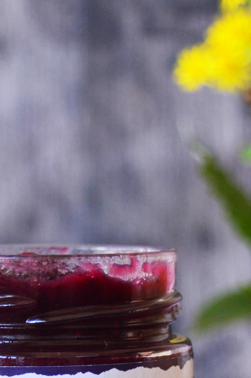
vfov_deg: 8.8
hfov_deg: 5.9
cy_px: 407
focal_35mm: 231
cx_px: 57
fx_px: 2420
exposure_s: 1/50
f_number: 5
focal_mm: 36
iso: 200
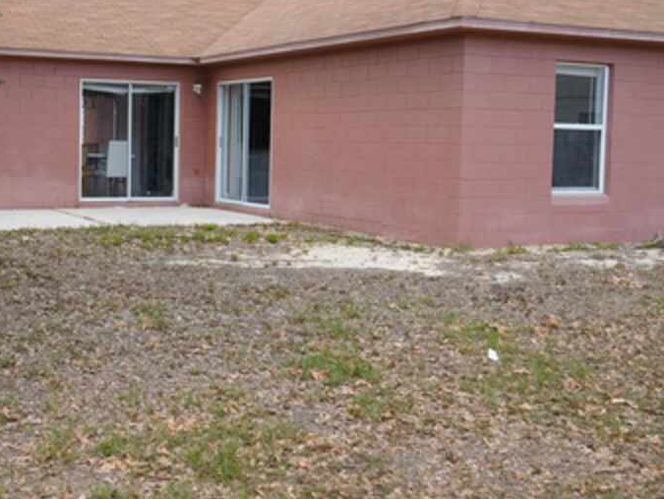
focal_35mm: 51
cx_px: 160
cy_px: 195
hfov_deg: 36.5
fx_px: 979
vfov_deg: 28.5
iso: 100
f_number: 4.5
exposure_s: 1/200
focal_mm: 28
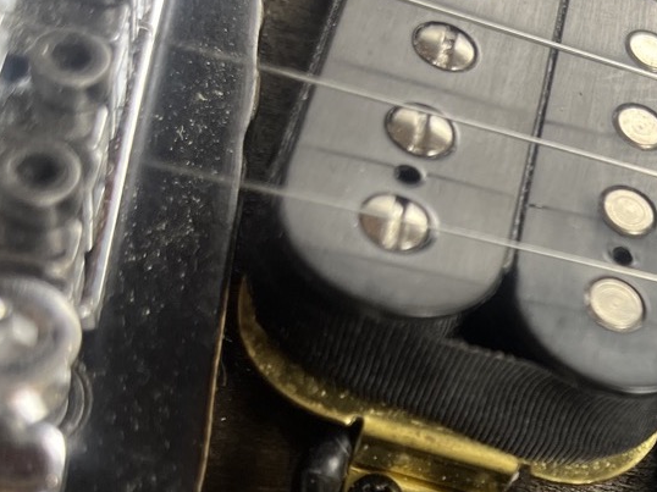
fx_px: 1100
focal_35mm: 58
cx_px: 710
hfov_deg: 30.1
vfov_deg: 24.2
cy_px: 476
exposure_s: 1/120
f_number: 1.6
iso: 125
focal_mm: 5.1
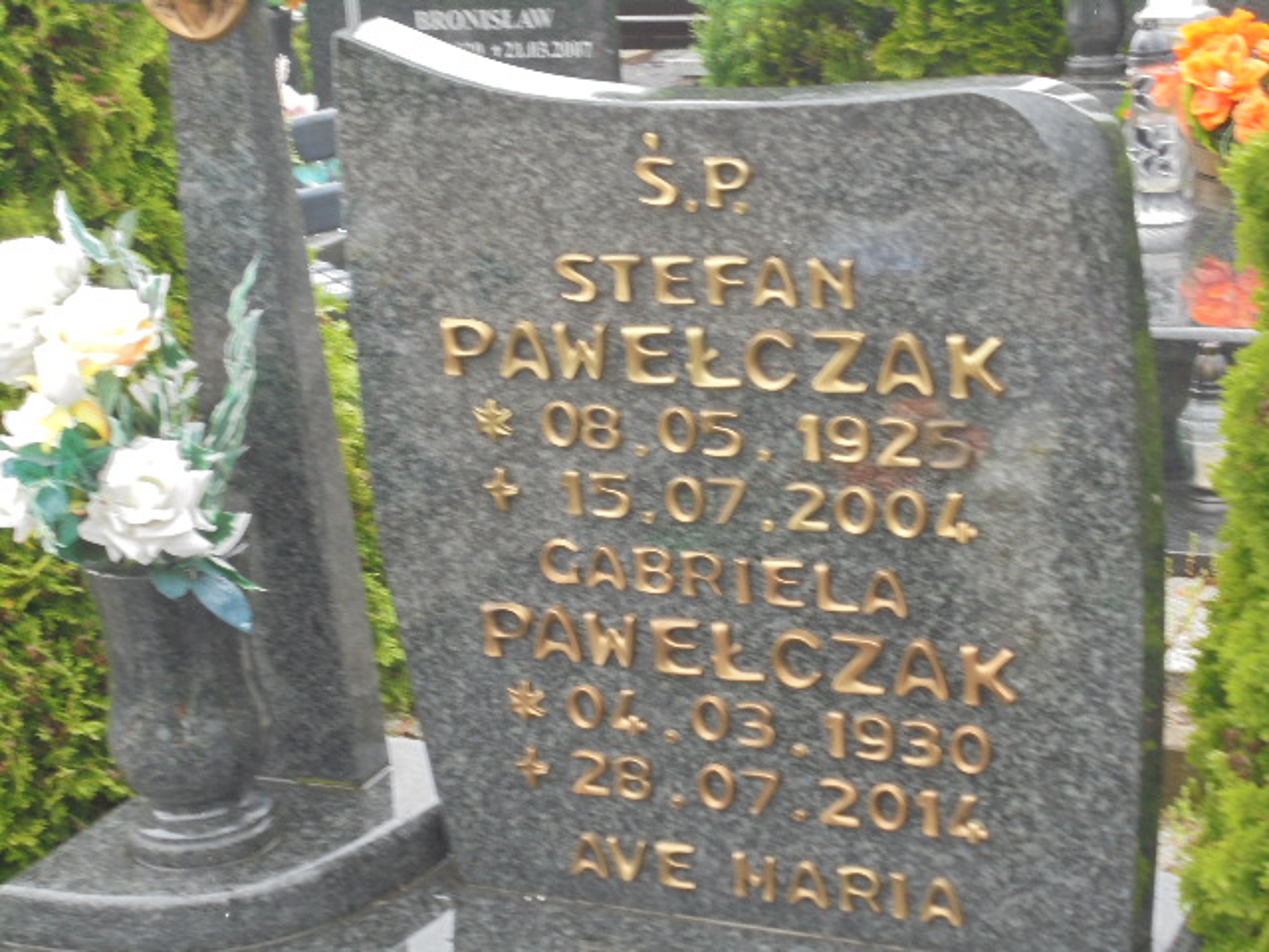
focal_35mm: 73
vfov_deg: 20.2
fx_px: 2676
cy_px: 476
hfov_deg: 26.7
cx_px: 634
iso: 160
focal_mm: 13.1
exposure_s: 1/30
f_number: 6.1
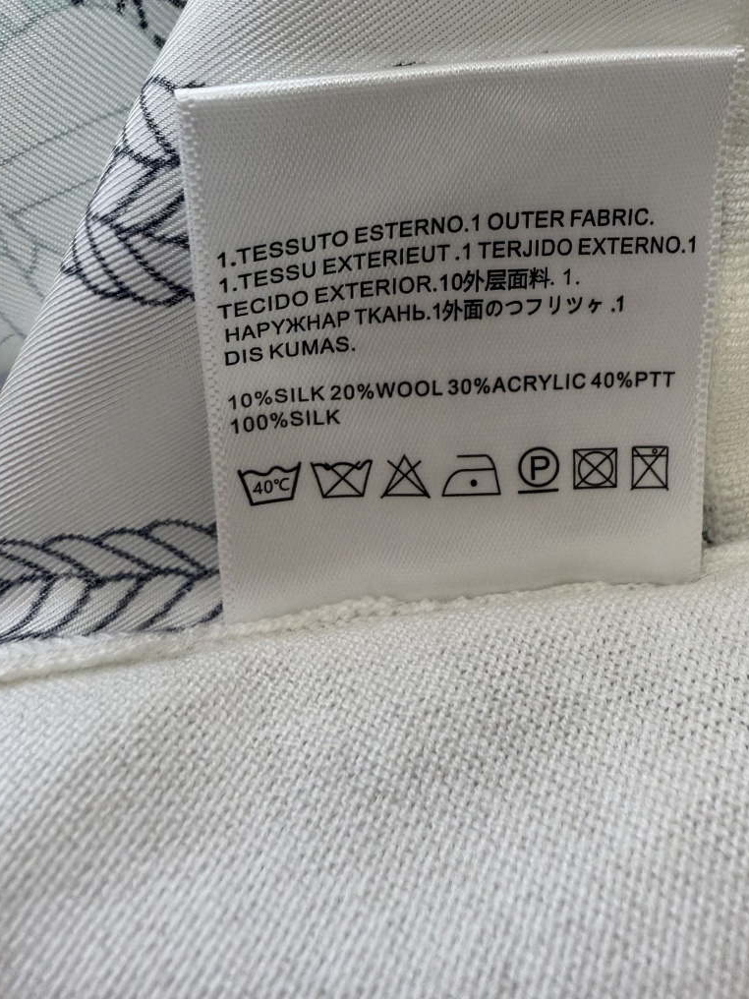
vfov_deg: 53.6
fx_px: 981
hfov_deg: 41.5
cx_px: 459
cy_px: 409
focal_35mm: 34
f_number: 2.2
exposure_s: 1/100
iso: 40
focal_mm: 2.22
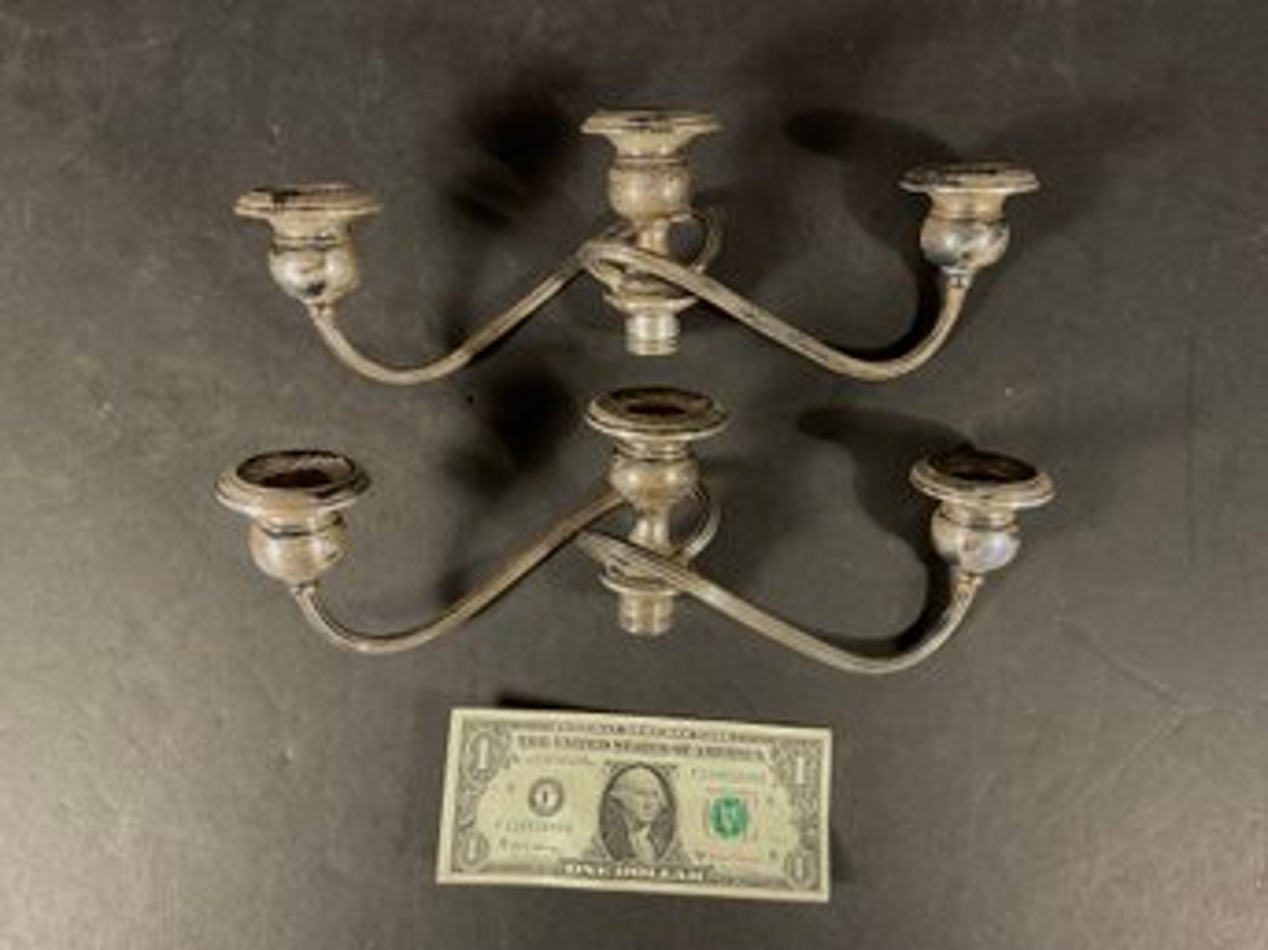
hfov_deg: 61.7
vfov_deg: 48.2
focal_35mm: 29
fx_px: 1062
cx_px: 634
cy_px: 475
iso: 160
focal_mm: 3
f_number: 1.8
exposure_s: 1/60
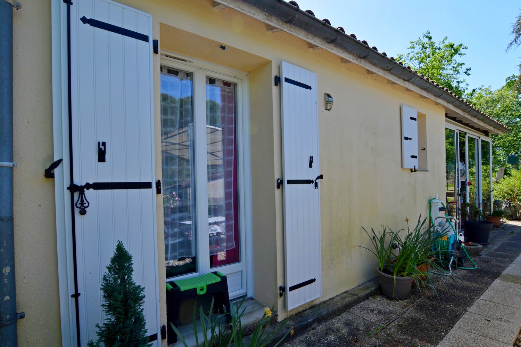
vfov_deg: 67.2
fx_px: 260
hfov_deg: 90.0
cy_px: 188
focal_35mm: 18
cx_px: 259
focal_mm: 10
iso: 100
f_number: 7.1
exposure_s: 1/200
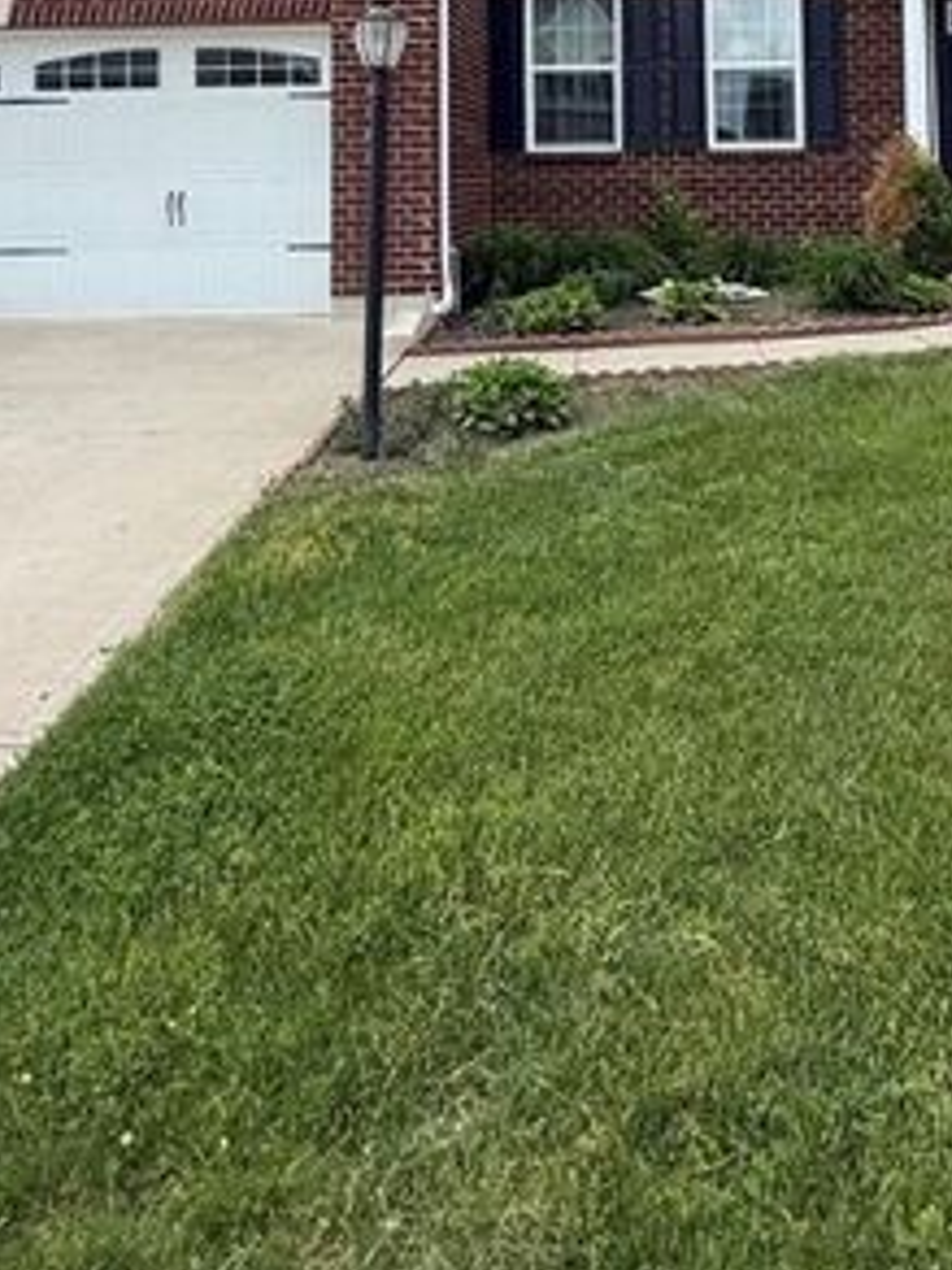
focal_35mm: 32
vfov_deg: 50.0
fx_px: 1173
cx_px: 652
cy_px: 111
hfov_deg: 43.4
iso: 64
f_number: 2.2
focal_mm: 2.22
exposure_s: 1/1125
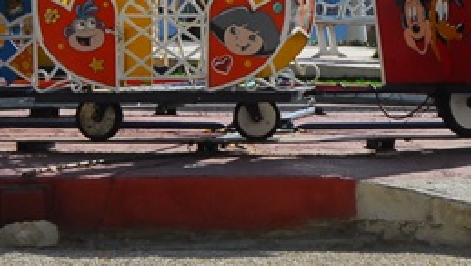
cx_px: 396
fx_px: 3036
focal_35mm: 243
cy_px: -3
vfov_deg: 5.0
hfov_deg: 8.8
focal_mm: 50
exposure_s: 1/400
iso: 400
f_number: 10
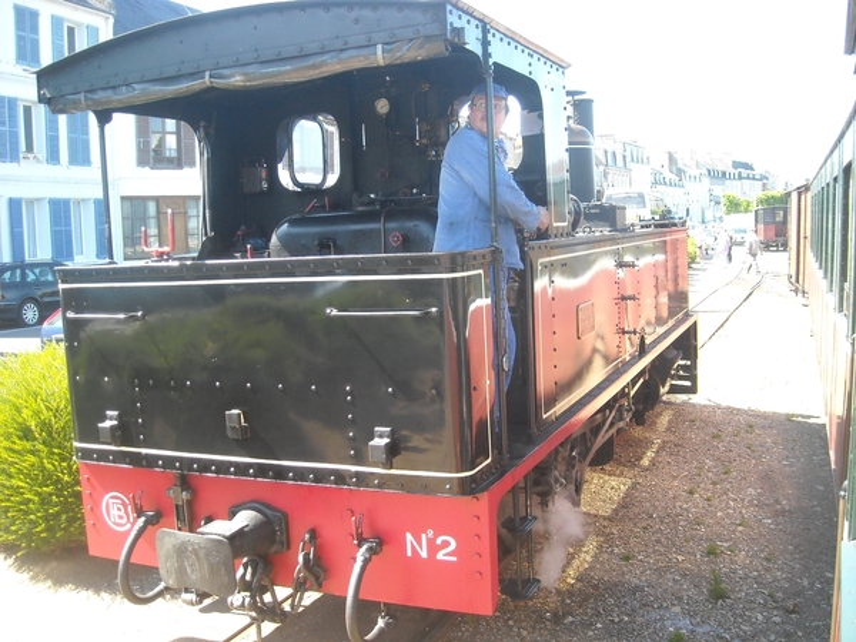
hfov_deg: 52.6
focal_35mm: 35
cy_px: 321
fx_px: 865
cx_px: 428
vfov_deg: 40.7
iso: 183
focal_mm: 5.7
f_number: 2.8
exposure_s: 1/250
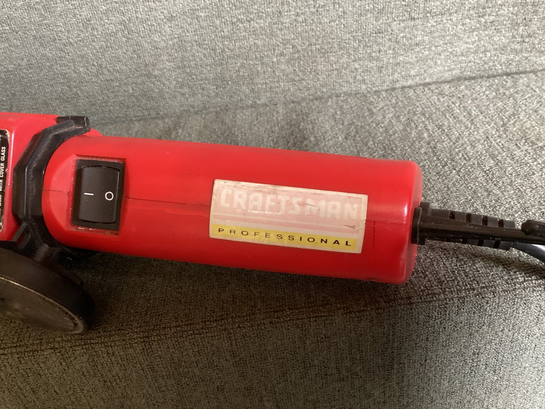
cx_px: 272
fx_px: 488
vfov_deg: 45.4
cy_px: 204
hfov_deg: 58.3
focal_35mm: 31
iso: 320
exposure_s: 1/50
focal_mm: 3.3
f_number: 2.4
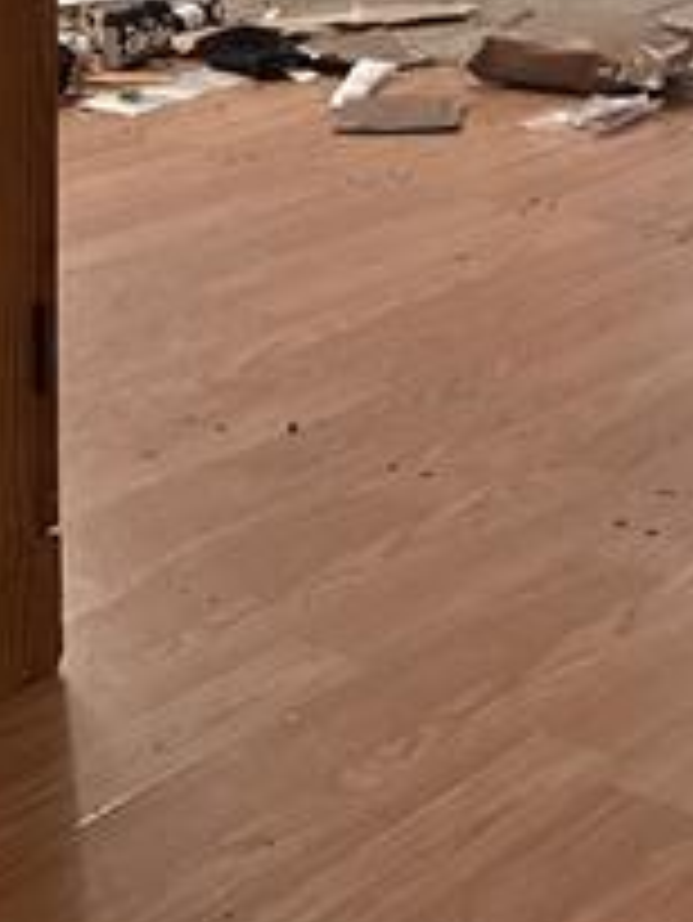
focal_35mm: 90
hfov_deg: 15.9
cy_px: -378
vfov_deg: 19.5
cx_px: 776
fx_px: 2400
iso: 800
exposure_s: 1/47
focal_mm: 6.76
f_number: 1.78
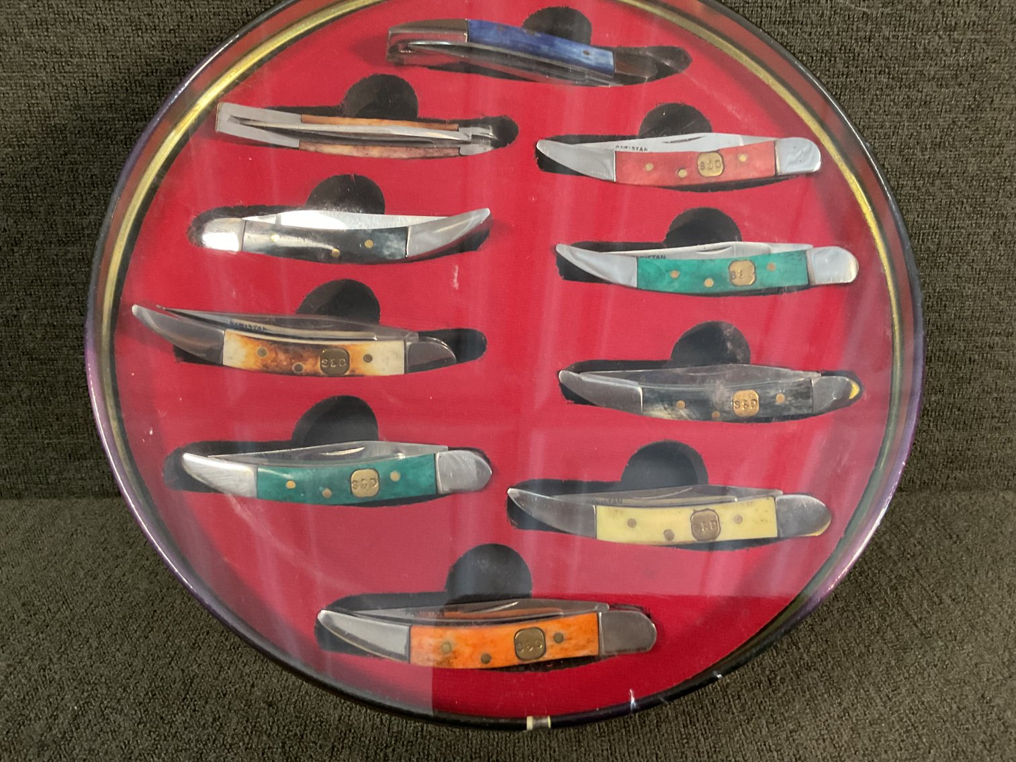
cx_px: 508
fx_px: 851
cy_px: 381
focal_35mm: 29
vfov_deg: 48.2
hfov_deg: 61.7
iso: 250
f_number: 1.8
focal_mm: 3
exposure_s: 1/30
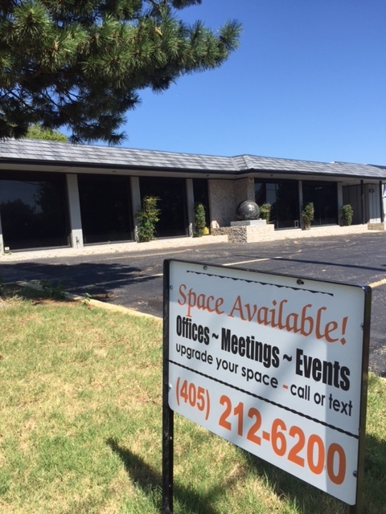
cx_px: 193
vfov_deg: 61.7
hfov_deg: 48.2
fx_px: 431
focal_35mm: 29
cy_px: 257
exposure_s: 1/1412
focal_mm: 4.15
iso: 32
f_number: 2.2
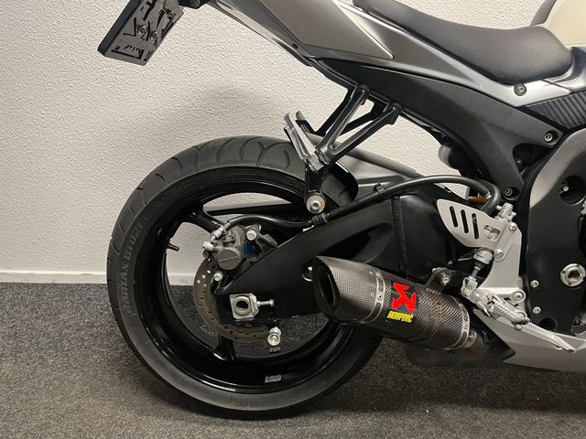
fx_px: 440
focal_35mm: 26
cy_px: 220
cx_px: 293
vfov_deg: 53.1
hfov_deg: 67.3
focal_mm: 5.1
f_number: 1.6
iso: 200
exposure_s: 1/50
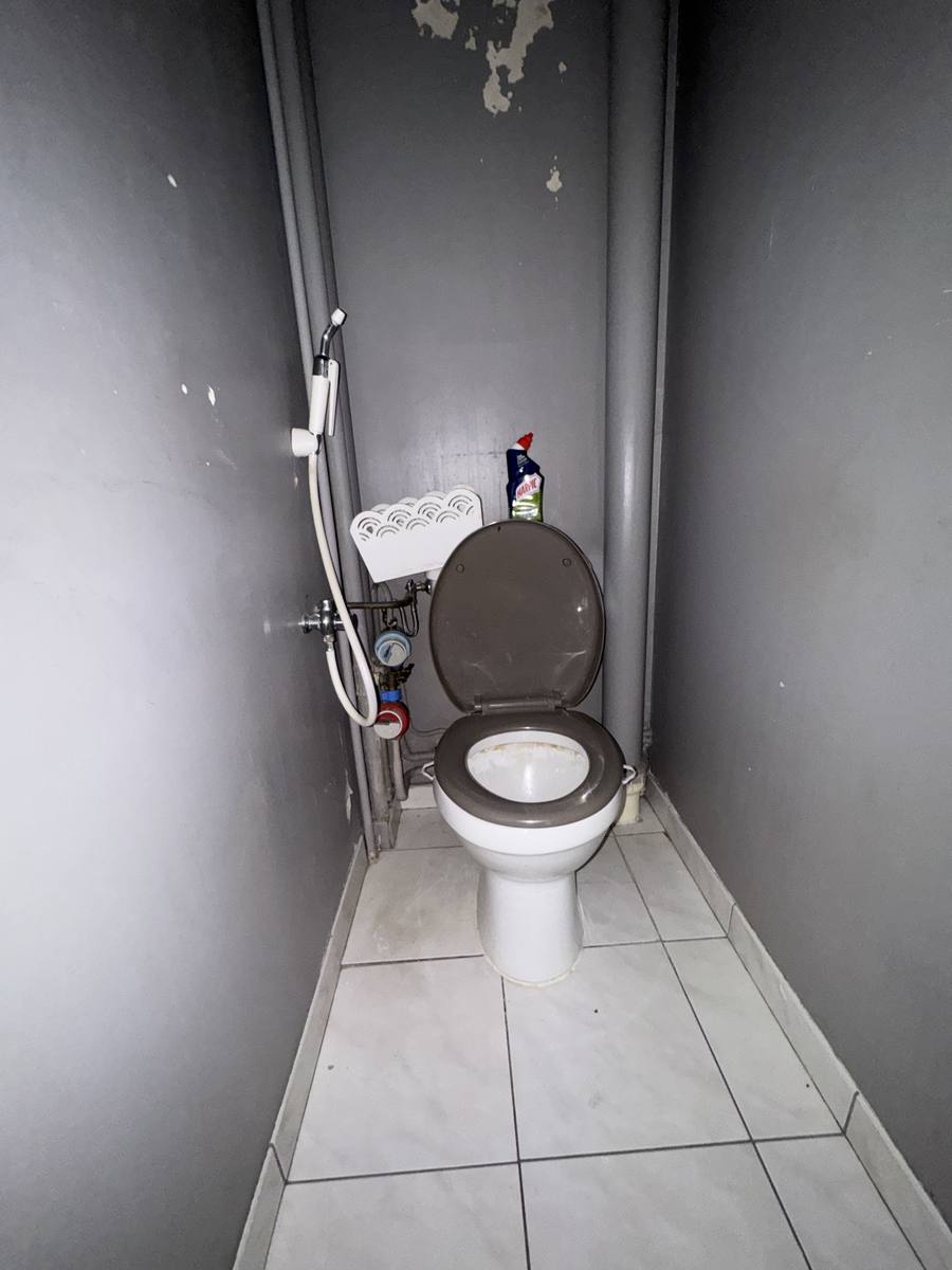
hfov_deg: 85.7
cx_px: 476
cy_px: 635
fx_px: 513
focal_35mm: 14
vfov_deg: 102.1
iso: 160
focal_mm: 2.22
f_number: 2.2
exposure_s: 1/40
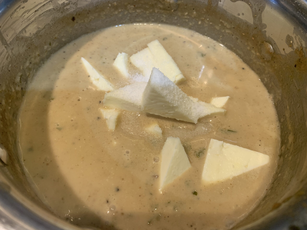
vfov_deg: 53.1
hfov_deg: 67.3
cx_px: 154
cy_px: 115
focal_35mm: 26
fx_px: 231
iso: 125
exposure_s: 1/50
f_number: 1.8
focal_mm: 4.25
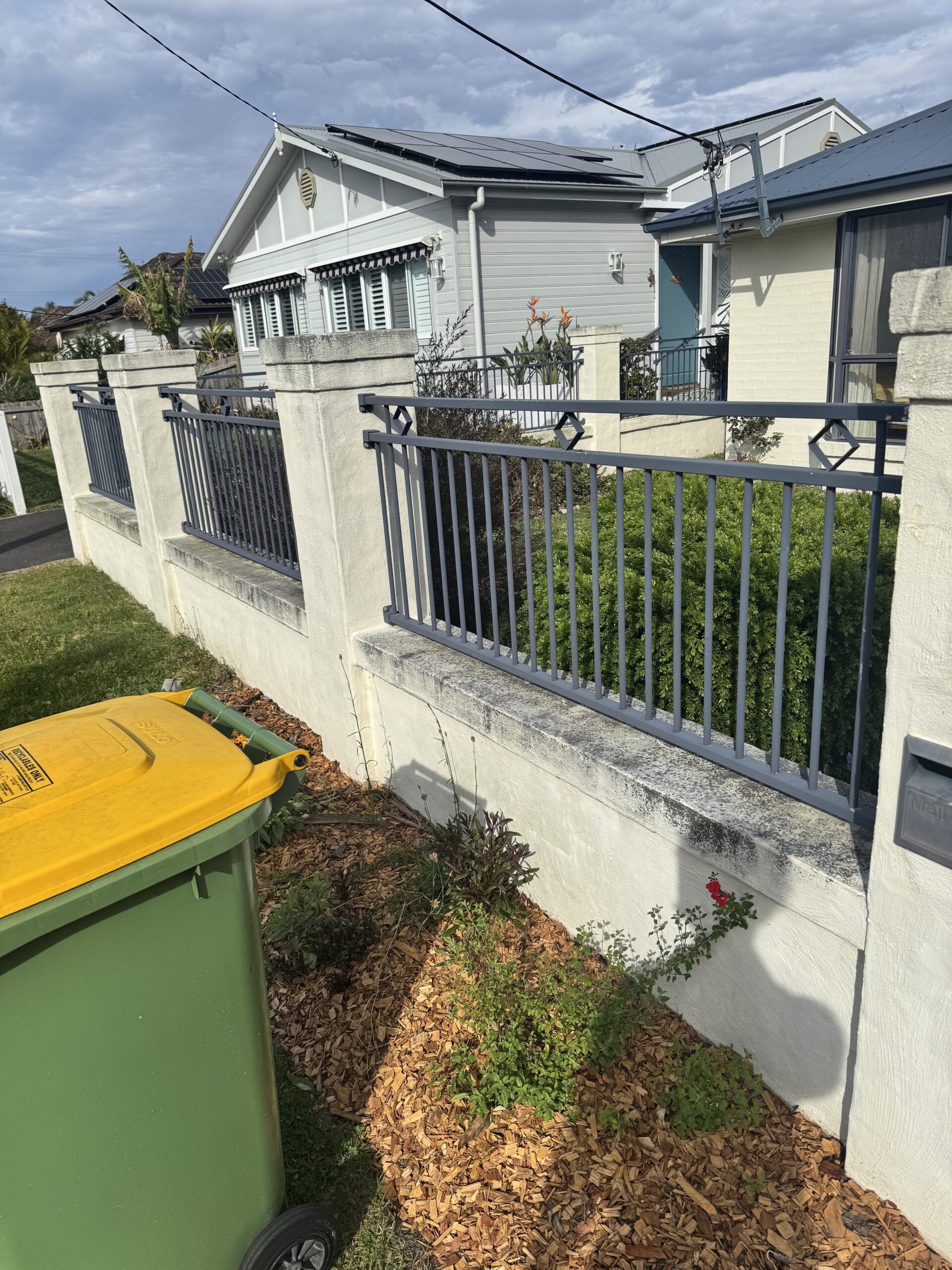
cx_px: 476
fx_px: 880
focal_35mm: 24
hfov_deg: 56.8
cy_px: 635
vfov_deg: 71.6
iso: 80
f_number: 1.78
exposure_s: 1/7092
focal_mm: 6.76
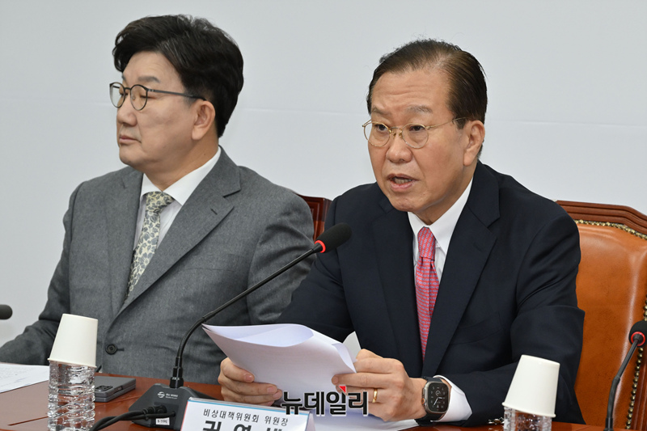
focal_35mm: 89
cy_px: 216
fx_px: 1599
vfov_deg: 15.4
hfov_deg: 22.9
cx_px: 324
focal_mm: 89
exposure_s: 1/250
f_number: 6.3
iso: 1250
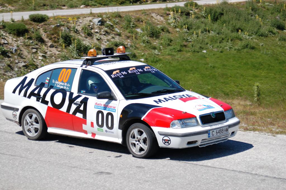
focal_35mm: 120
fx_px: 953
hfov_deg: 17.1
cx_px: 143
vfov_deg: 11.4
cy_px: 95
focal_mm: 80
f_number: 5.6
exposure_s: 1/1000
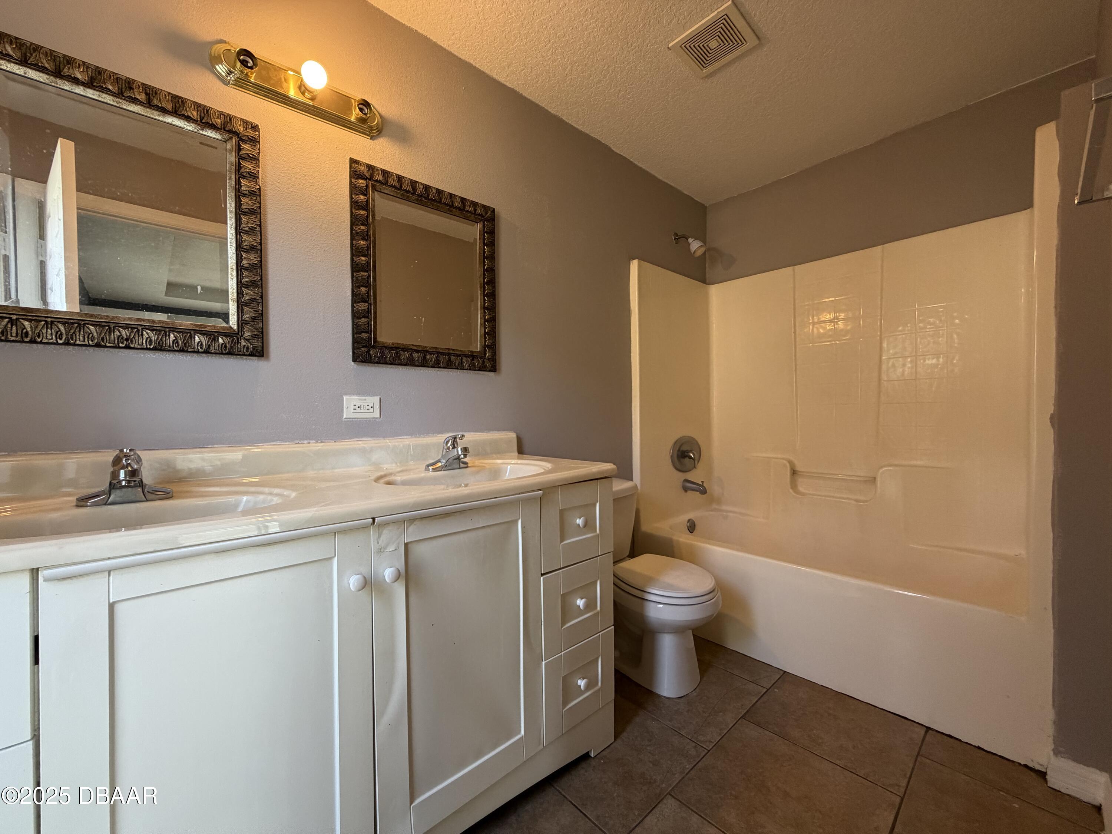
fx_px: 450
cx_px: 556
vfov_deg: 85.7
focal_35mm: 14
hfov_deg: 102.1
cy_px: 417
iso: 320
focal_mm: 2.22
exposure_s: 1/120
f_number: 2.2
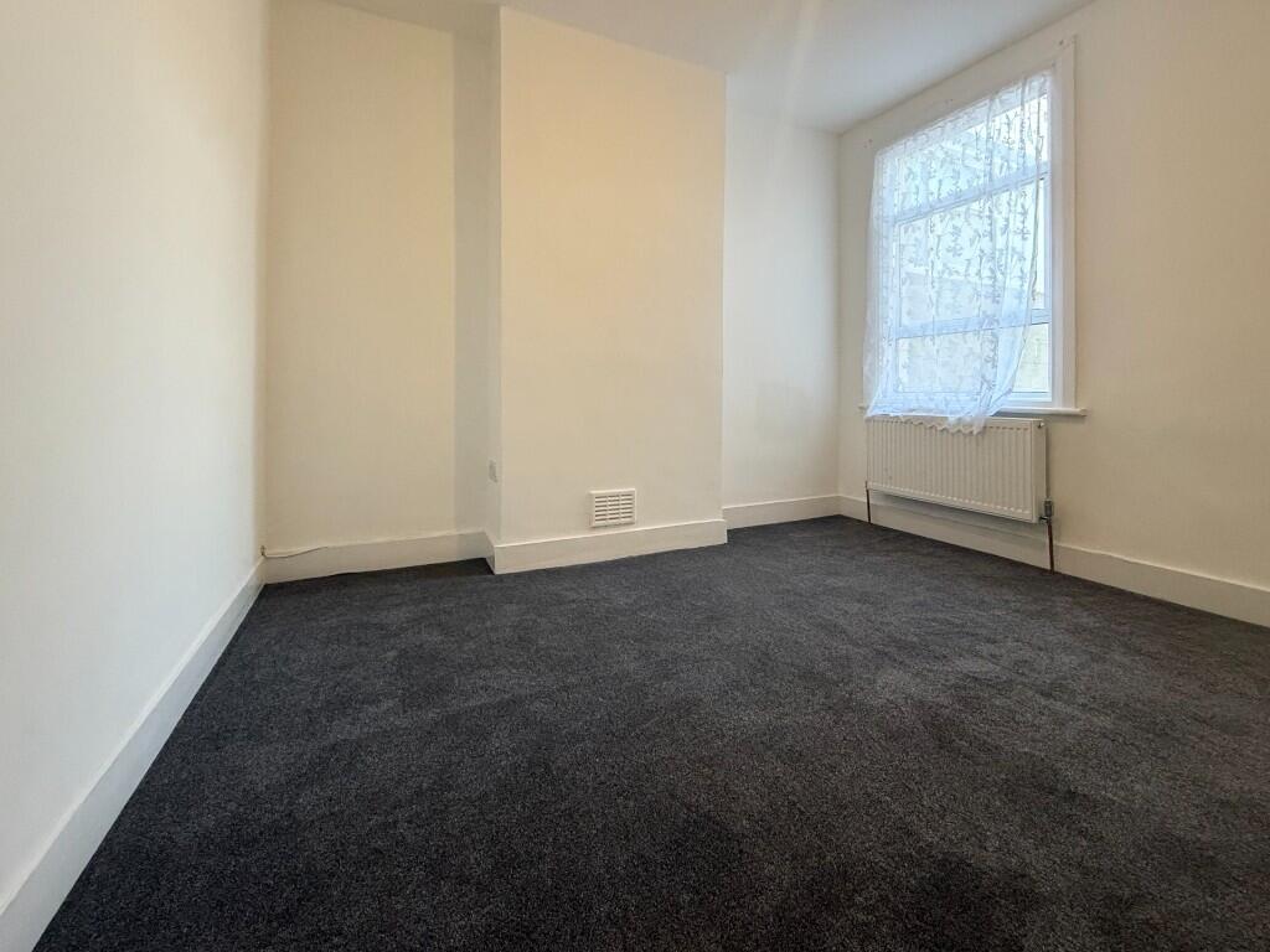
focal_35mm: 14
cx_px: 635
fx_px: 514
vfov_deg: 85.7
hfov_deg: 102.1
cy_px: 476
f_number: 2.2
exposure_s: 1/99
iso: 320
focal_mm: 2.22
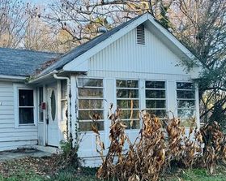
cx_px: 59
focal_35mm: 42
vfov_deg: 35.5
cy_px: 109
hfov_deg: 42.6
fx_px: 281
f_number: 1.78
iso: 80
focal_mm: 6.76
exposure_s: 1/621
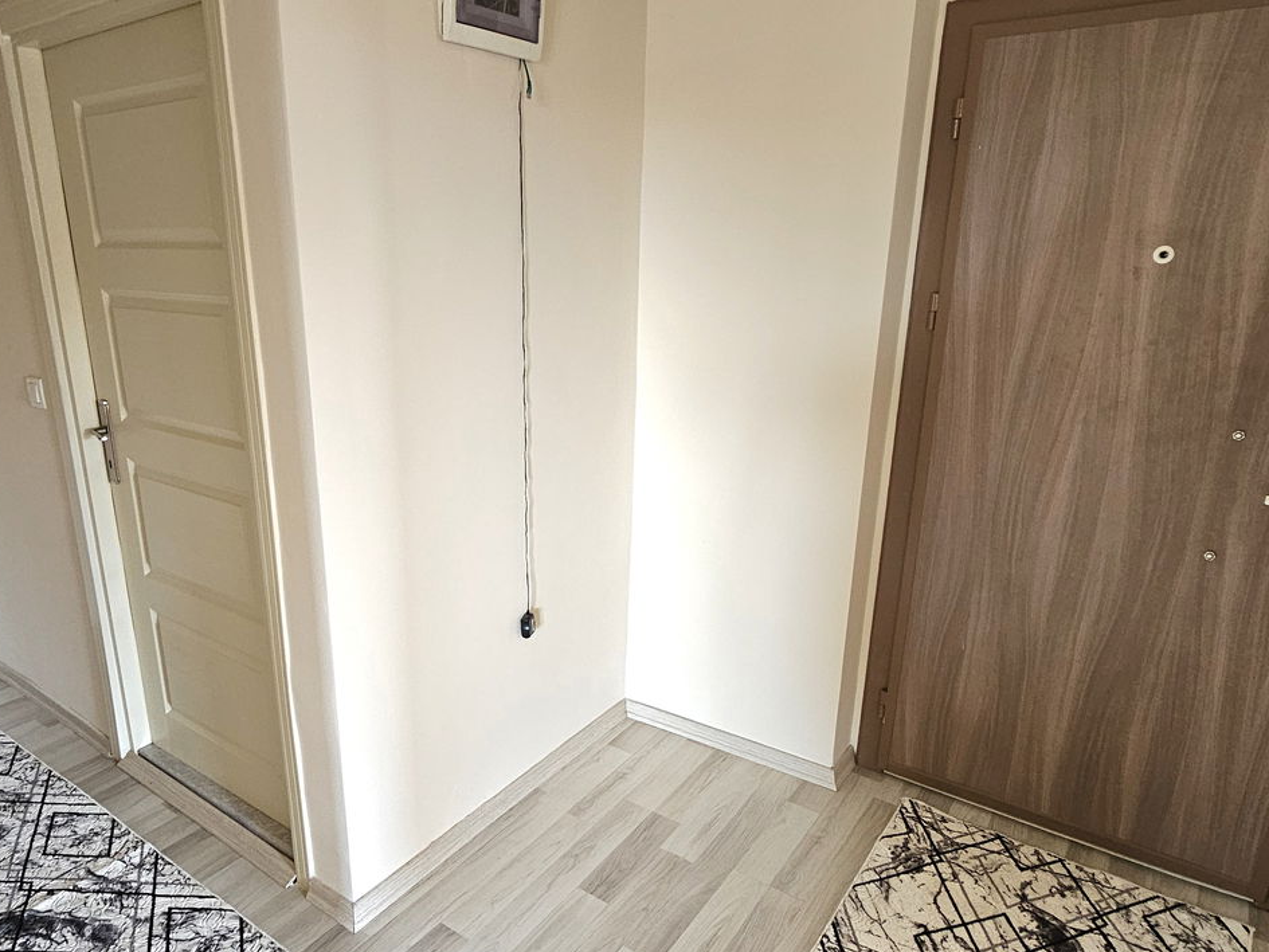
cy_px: 537
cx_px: 538
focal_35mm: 22
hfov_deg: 75.9
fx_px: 807
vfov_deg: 60.9
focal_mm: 2.2
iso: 320
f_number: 2.2
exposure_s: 1/70.9
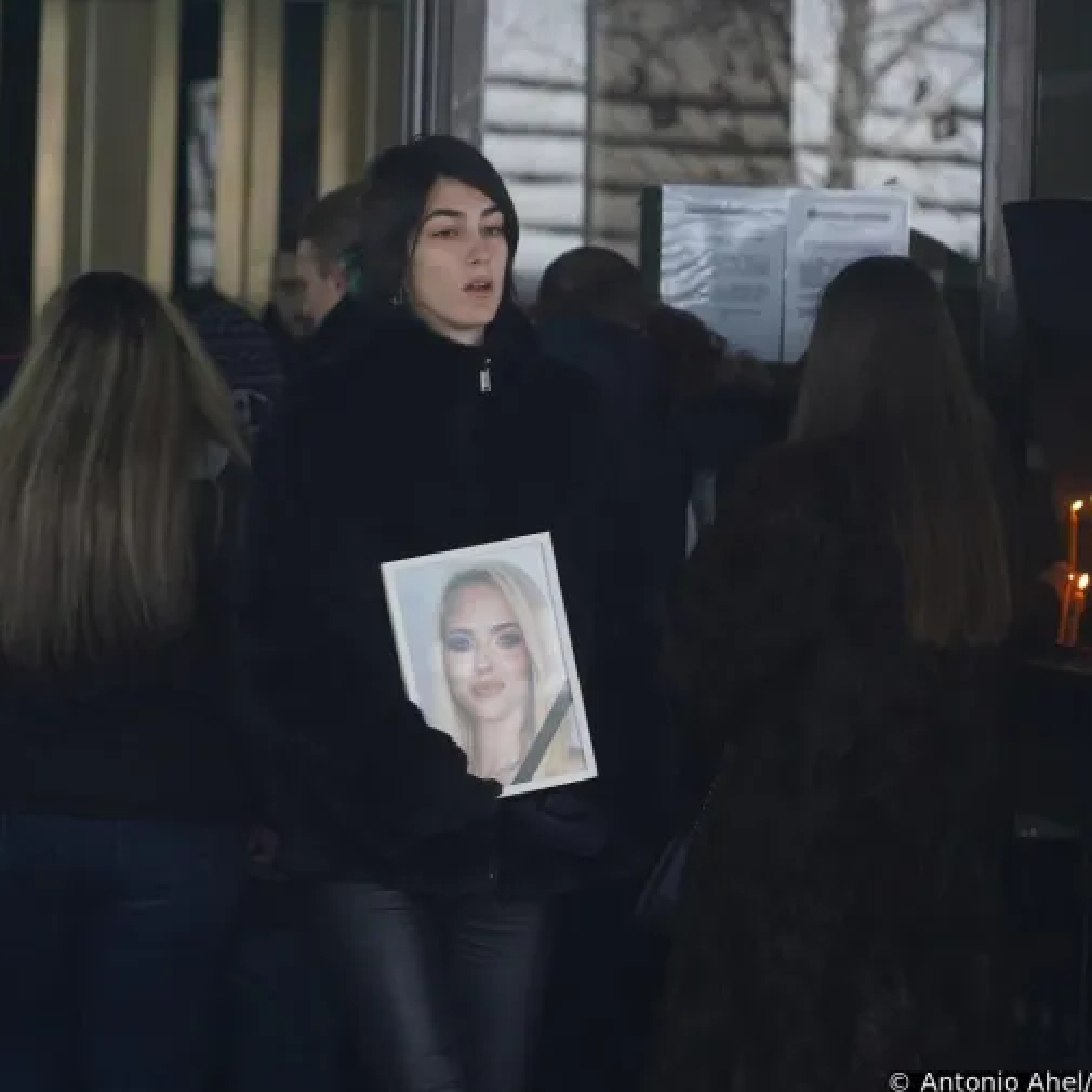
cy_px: 546
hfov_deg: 8.7
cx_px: 372
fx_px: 7174
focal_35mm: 201
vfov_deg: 8.7
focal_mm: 105
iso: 1000
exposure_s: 1/200
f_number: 4
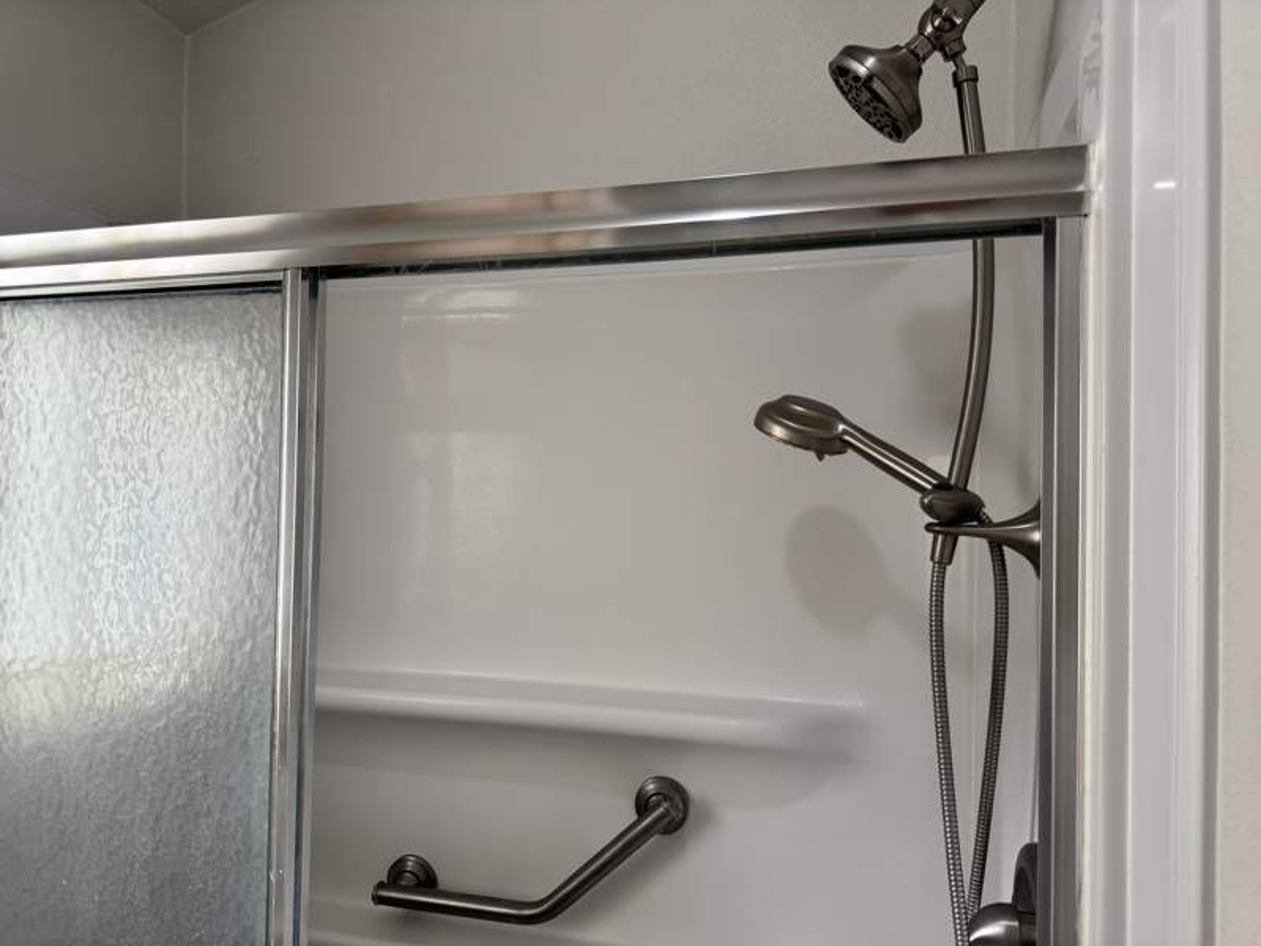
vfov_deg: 56.8
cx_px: 630
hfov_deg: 71.6
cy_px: 473
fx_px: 874
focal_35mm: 24
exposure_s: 1/120
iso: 125
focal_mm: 6.76
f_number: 1.78
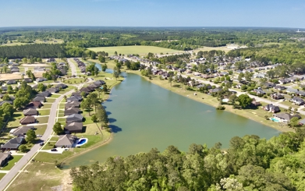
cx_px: 154
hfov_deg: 70.4
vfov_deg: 47.7
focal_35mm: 26
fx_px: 216
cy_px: 98
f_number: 2.8
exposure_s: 1/1000
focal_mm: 4.4
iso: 100
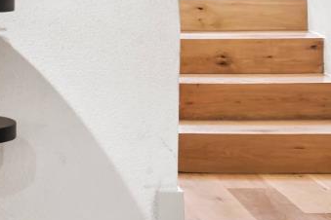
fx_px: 1425
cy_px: -43
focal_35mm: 155
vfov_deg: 8.8
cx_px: -44
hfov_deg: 13.0
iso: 320
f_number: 16
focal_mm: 35
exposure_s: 1.6
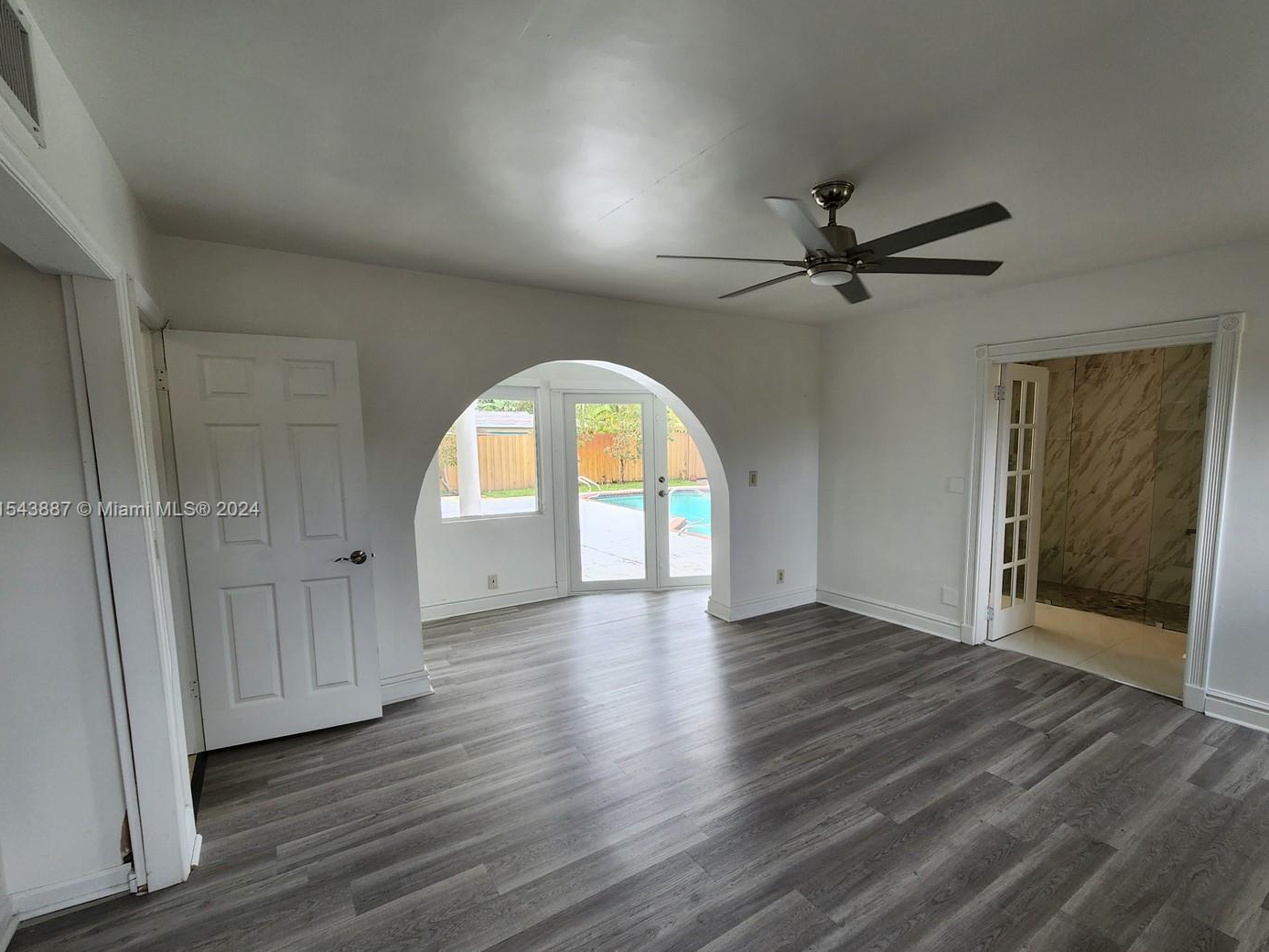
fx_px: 550
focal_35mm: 15
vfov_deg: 81.6
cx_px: 699
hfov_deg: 97.8
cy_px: 511
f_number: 2.2
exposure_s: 1/120
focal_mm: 2.2
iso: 80
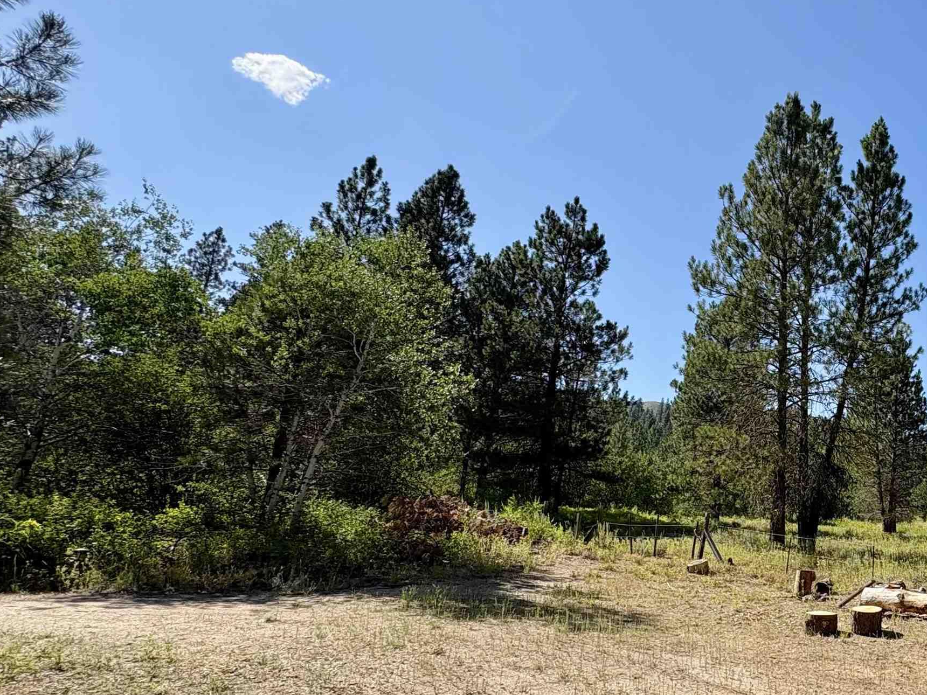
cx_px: 822
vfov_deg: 54.6
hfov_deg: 59.7
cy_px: 401
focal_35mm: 25
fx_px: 669
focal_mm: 2.22
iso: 50
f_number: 2.2
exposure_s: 1/1048
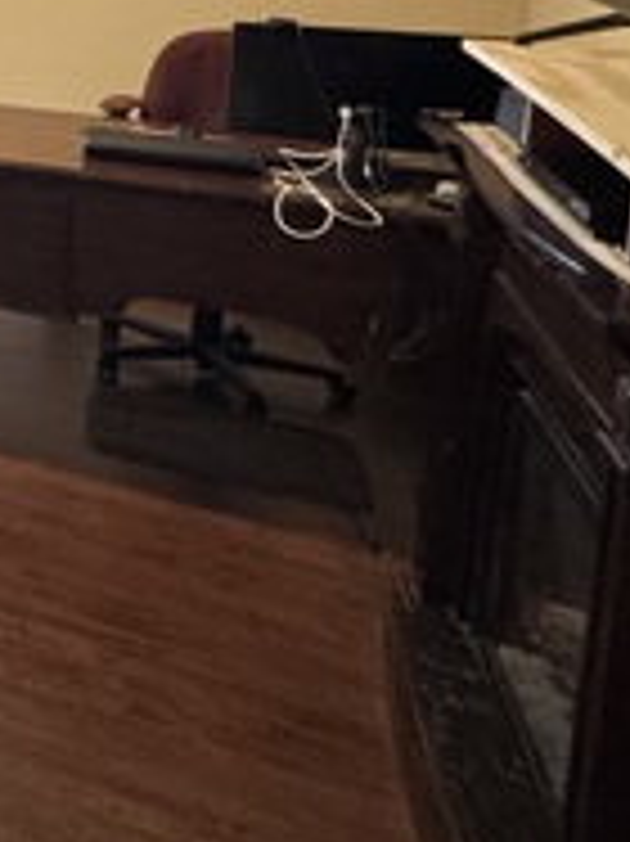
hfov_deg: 18.0
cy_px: 0
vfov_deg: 35.8
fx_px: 1166
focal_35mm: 48
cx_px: -688
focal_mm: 2.22
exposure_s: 1/60
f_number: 2.2
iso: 500
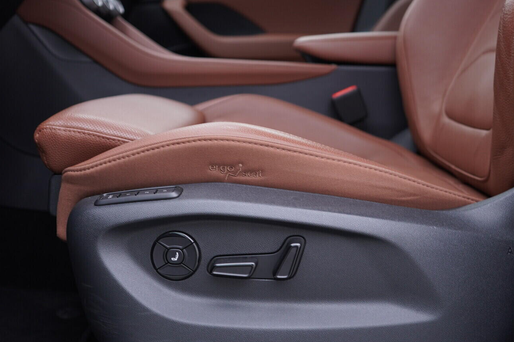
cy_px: 173
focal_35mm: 40
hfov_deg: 48.4
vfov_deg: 33.4
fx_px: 571
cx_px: 239
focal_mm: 24
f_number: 2.8
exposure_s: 1/40
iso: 160
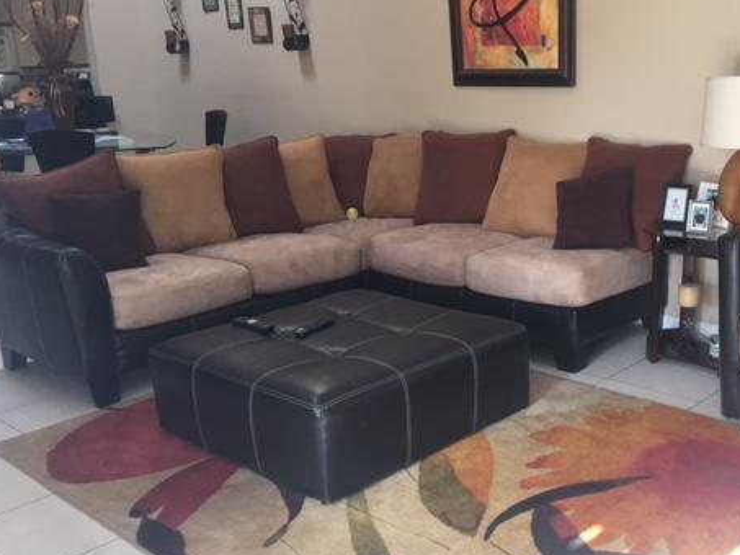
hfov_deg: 44.8
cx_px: 515
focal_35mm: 41
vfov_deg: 35.1
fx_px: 877
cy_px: 287
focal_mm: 4.15
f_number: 2.2
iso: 25
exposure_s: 1/15
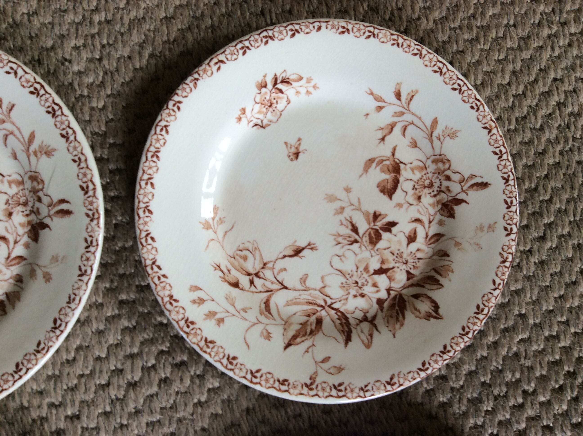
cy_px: 218
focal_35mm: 32
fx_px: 538
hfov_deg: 56.9
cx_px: 292
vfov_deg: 44.1
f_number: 2.4
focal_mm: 3.3
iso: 40
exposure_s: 1/33
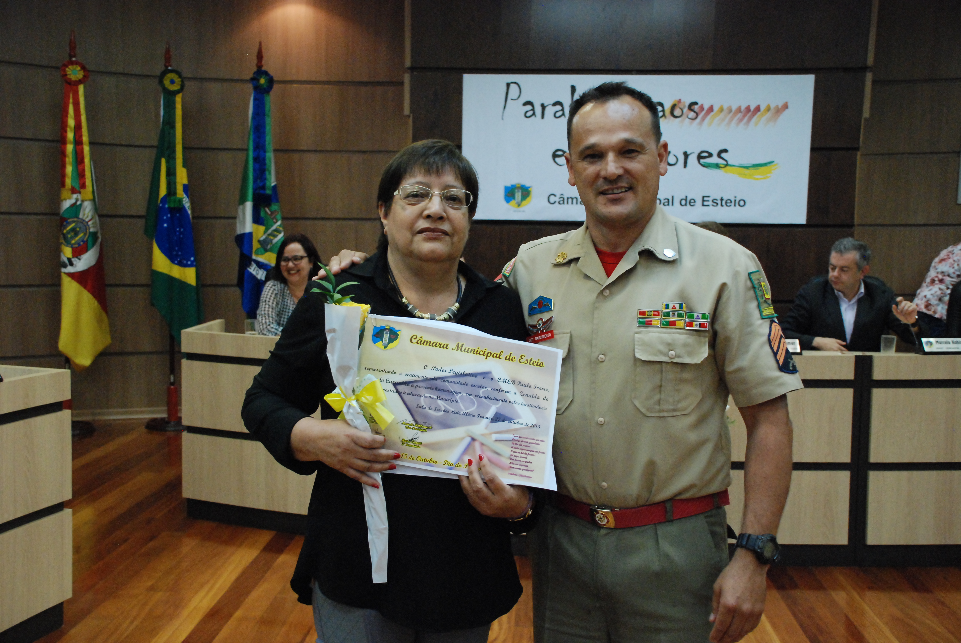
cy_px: 322
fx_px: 1123
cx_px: 480
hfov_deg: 46.3
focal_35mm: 42
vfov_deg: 32.0
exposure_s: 1/80
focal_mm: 28
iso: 1600
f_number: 4
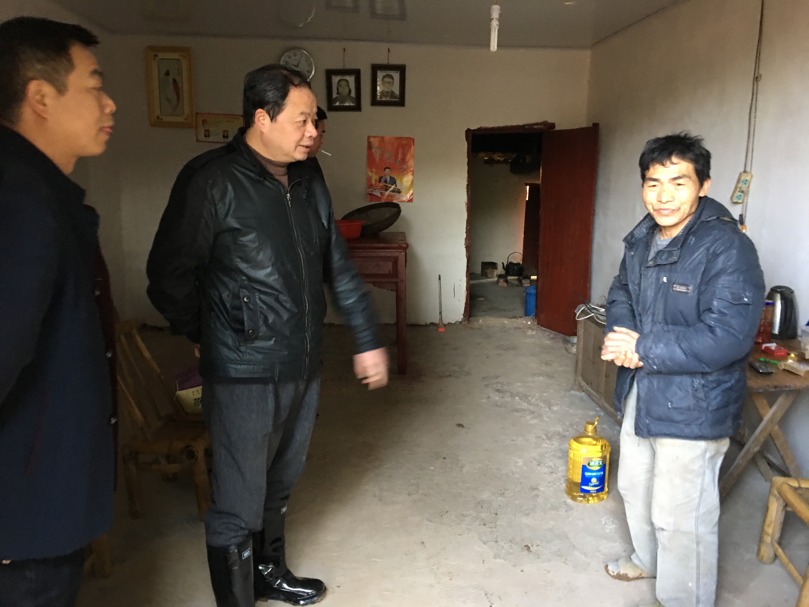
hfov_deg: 61.7
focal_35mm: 29
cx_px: 404
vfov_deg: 48.2
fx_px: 678
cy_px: 304
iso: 100
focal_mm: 4.15
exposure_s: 1/17
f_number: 2.2
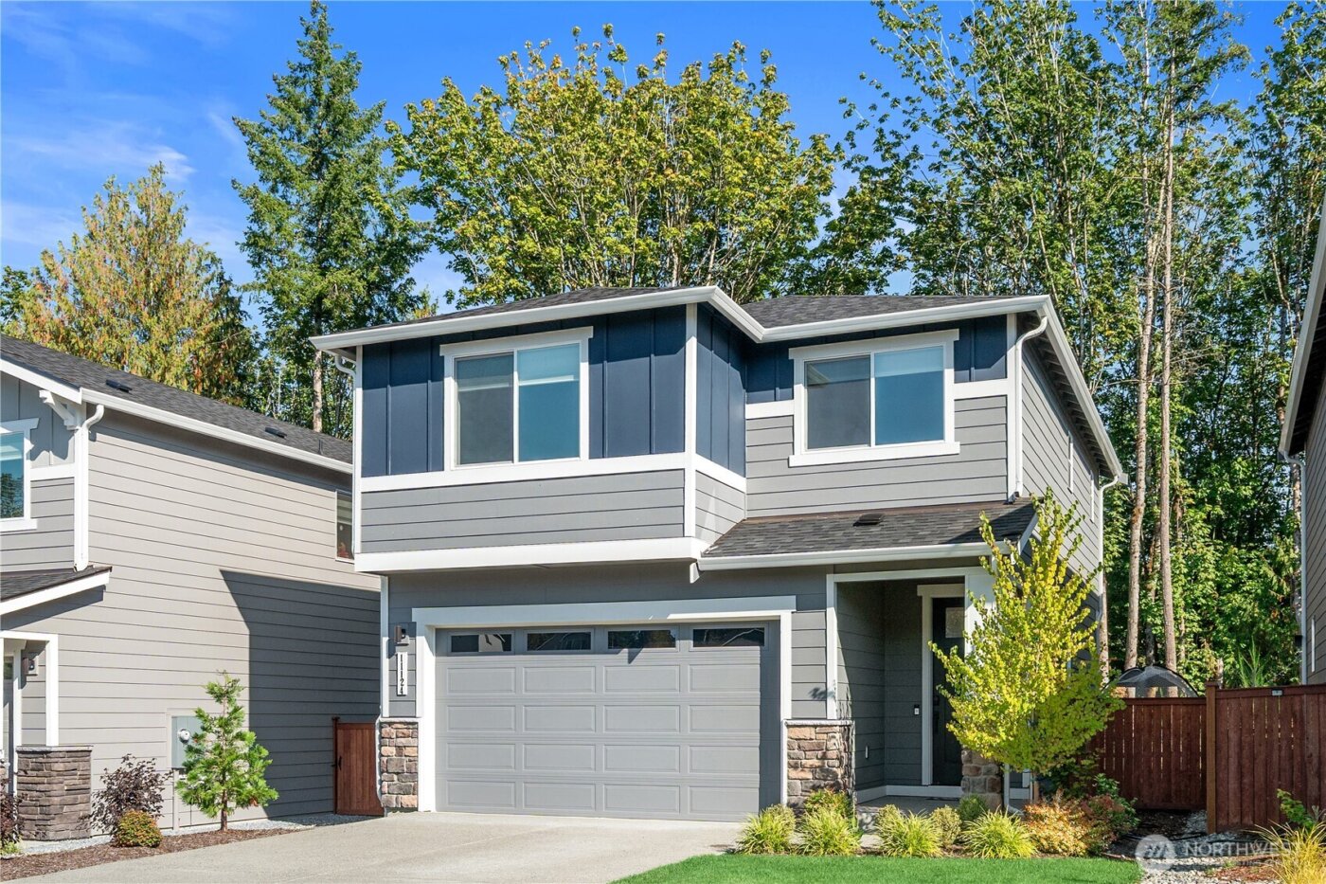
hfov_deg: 57.2
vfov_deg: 40.0
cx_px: 663
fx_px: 1215
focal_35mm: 33
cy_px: 442
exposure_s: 1/250
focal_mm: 22
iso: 320
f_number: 8
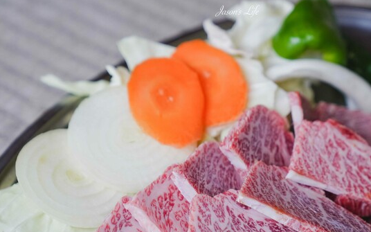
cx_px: 237
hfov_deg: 18.4
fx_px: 1143
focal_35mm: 113
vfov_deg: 11.5
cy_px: 188
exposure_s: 1/80
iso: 400
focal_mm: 70
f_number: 3.2
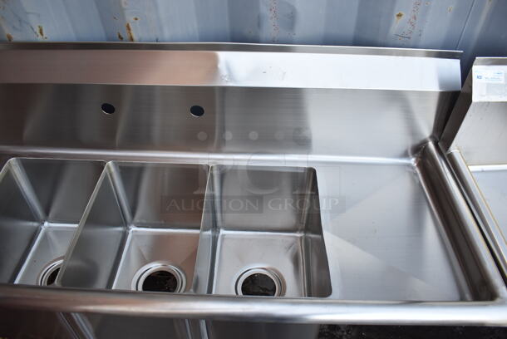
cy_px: 170
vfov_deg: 48.0
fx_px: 381
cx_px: 254
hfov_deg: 67.3
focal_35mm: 27
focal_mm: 18
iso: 400
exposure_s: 1/125
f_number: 5.6
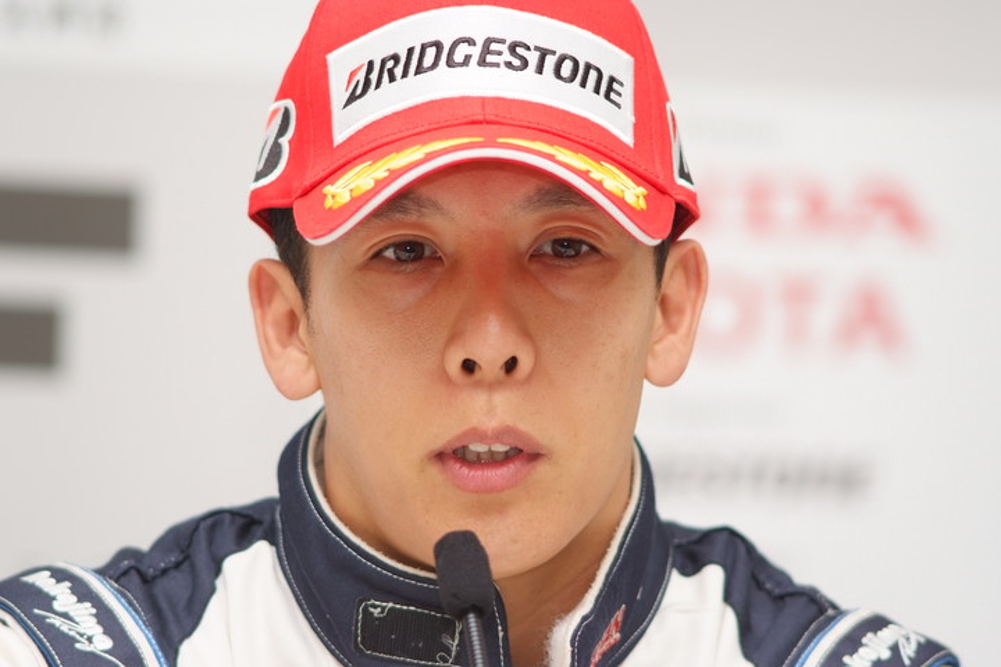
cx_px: 500
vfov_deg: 5.1
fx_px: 7507
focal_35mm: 270
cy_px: 334
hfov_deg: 7.6
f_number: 2.8
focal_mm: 180
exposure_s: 1/250
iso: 400
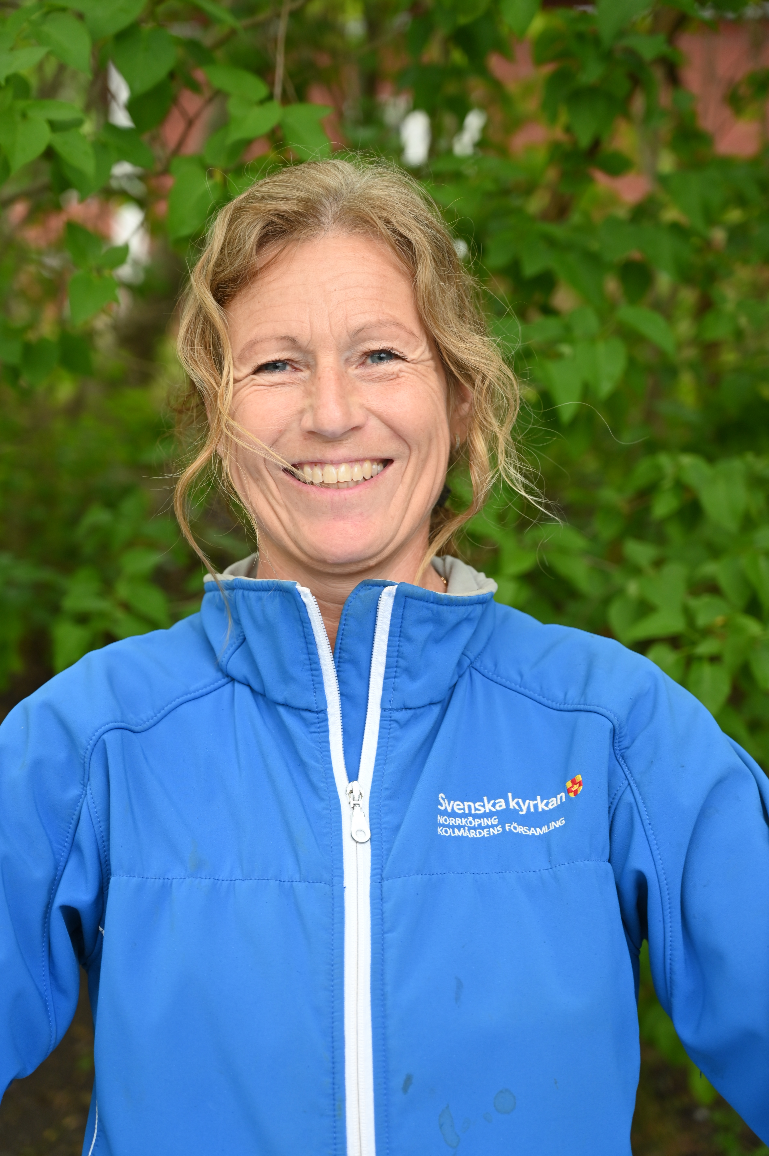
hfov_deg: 23.3
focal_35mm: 58
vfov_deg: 34.5
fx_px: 1861
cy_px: 578
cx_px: 384
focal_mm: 58
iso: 400
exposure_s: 1/160
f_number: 4
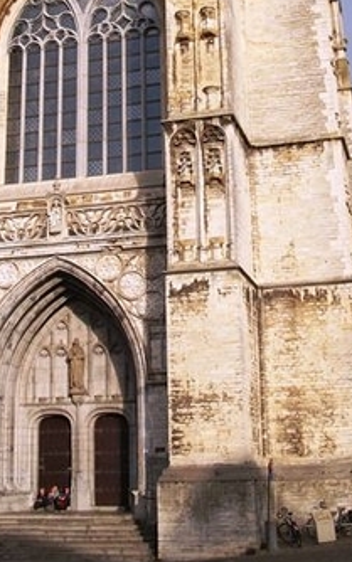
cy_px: 143
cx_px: 148
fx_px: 935
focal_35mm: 61
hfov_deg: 21.3
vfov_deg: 32.8
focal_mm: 5.7
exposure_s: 1/125
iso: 80
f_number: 8.8
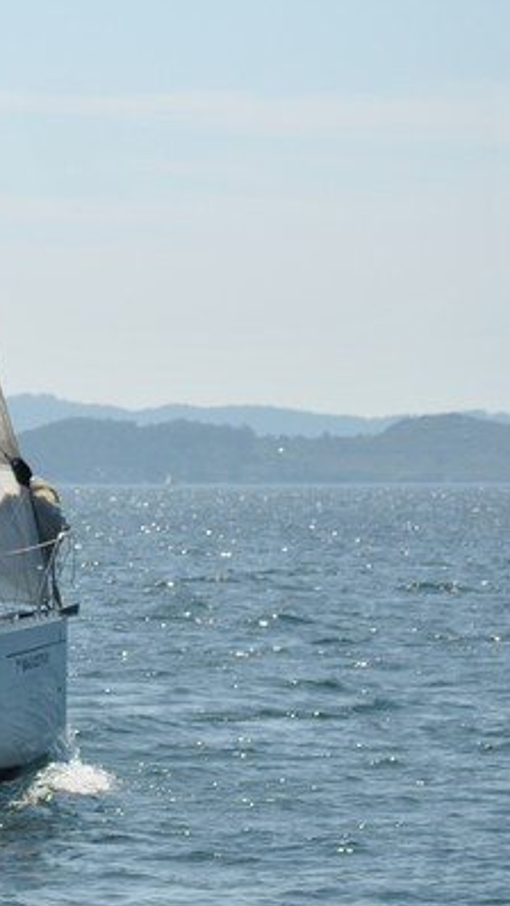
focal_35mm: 230
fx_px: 5531
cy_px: 405
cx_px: -355
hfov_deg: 5.2
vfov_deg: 9.4
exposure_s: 1/640
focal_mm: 65
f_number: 6.3
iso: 100
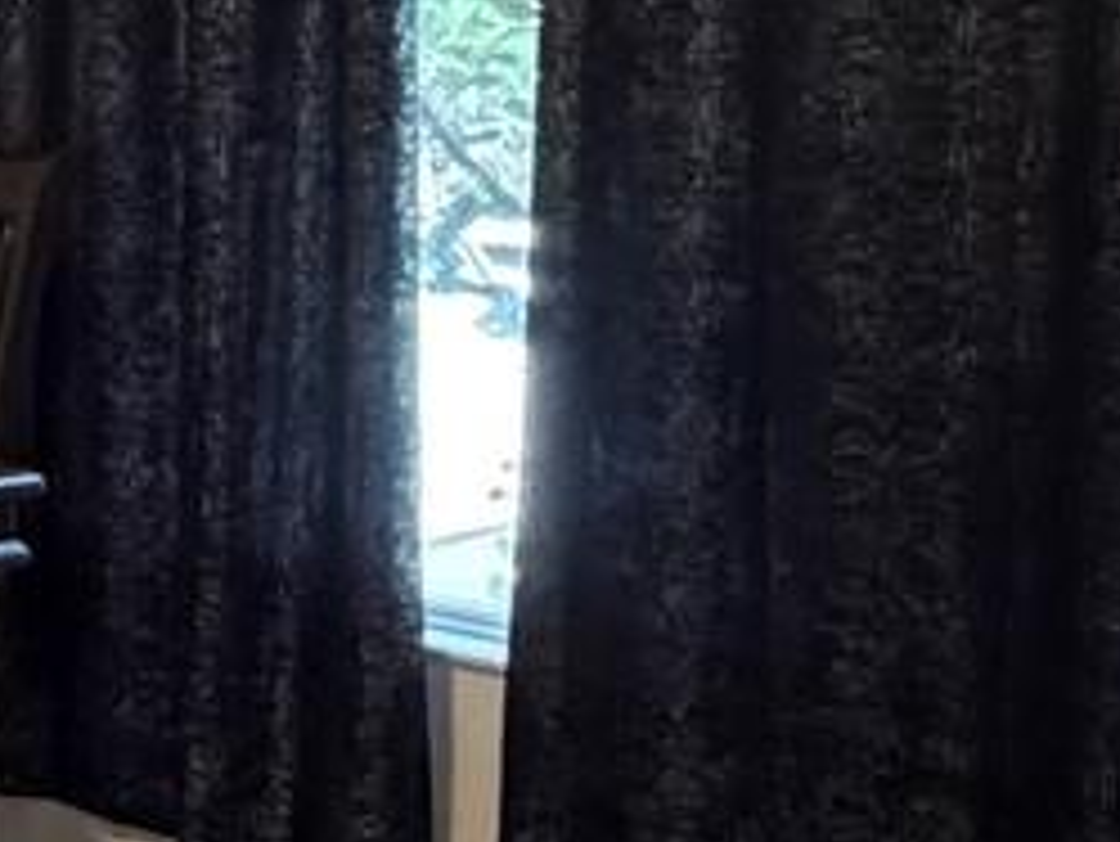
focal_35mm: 90
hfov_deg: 16.9
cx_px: -1039
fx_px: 2913
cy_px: -54
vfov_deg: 16.0
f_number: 2.2
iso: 1000
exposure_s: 1/60
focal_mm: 2.22
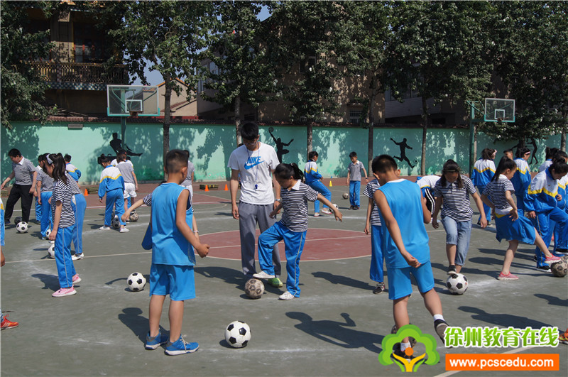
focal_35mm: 39
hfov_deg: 49.6
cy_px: 188
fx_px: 614
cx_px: 284
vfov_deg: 34.1
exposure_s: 1/320
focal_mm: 26
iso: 100
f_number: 10
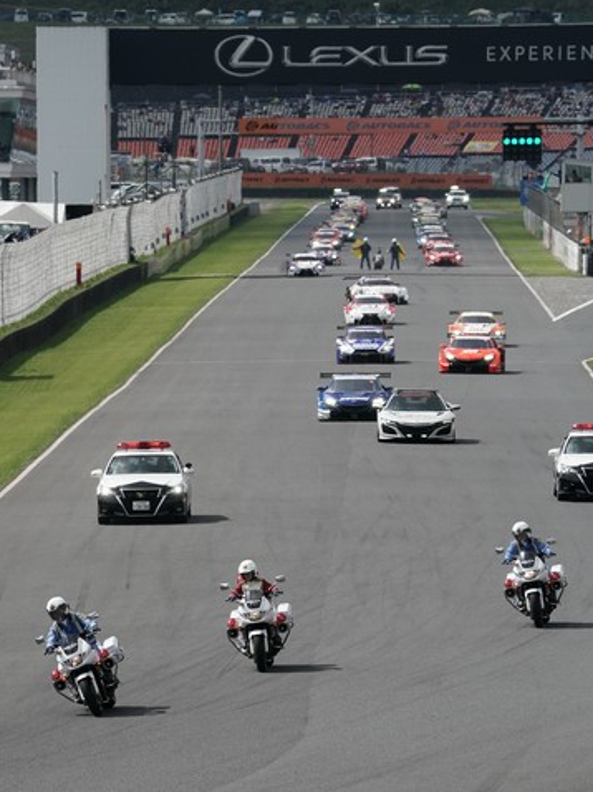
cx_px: 200
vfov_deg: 4.5
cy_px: 396
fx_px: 10036
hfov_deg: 3.4
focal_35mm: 439
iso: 400
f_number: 10
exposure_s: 1/1000
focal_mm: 303
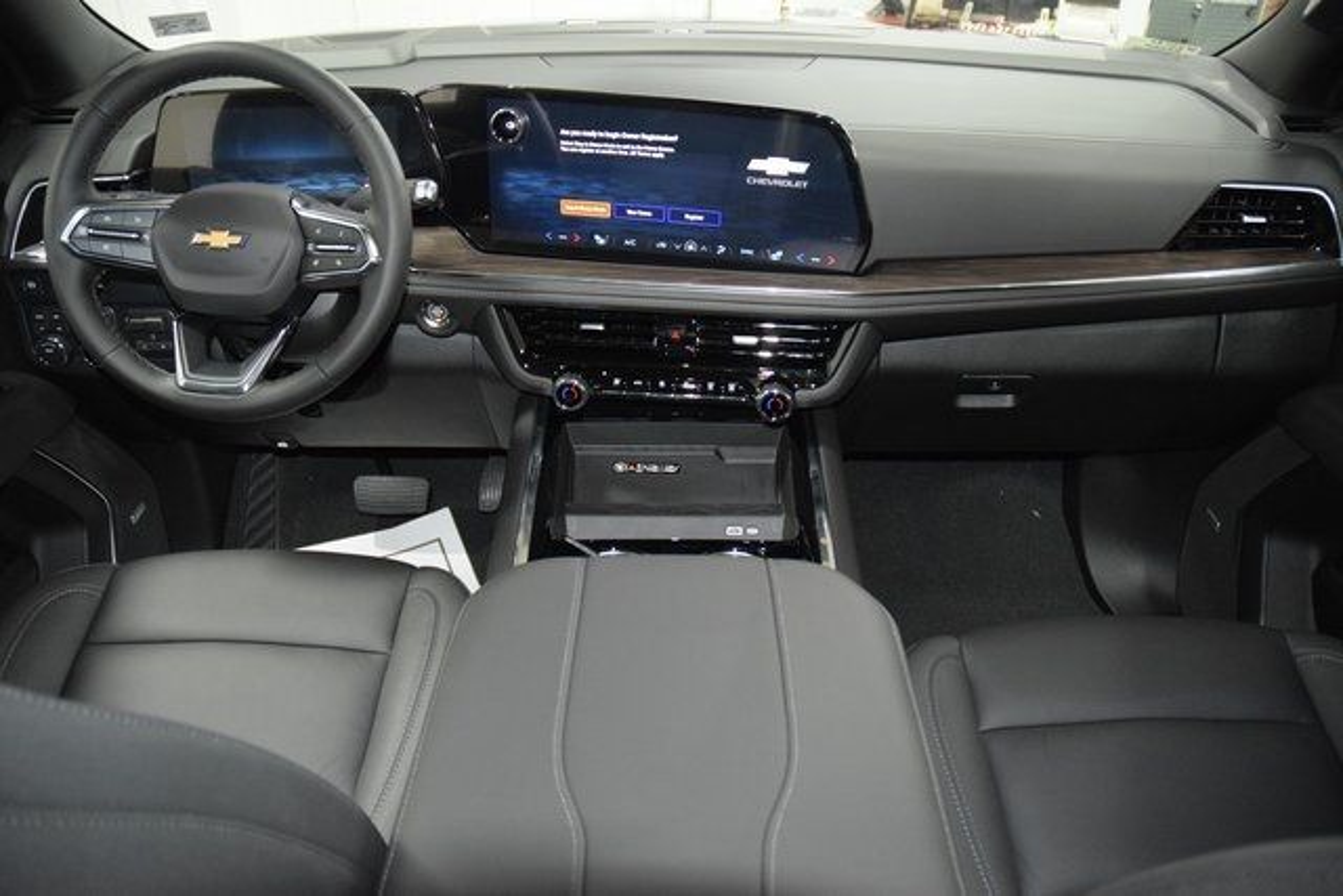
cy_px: 448
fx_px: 1007
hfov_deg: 67.4
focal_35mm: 27
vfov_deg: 48.0
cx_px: 672
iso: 3200
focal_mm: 18
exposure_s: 1/60
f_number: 3.5
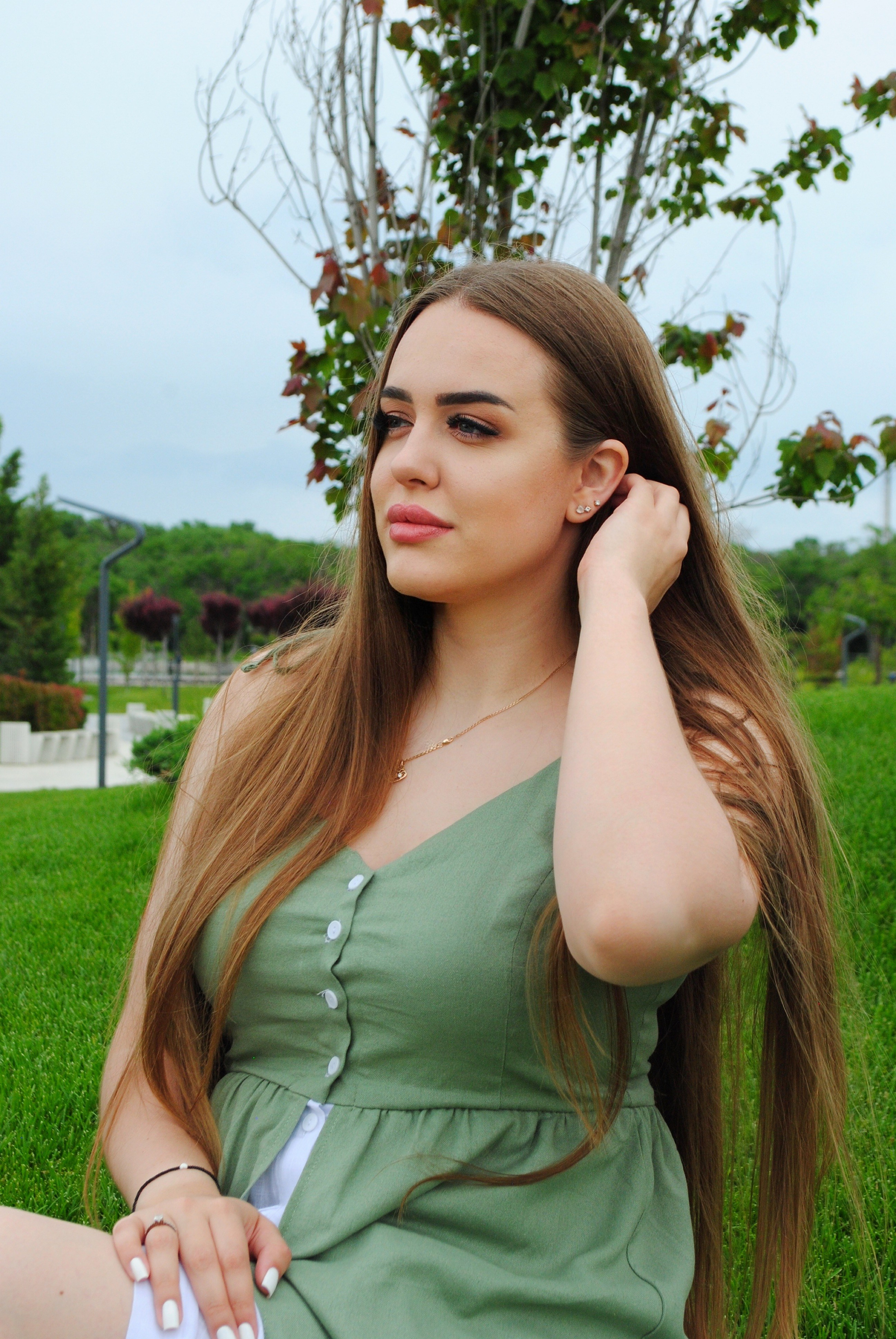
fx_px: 2457
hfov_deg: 20.7
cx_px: 448
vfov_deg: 30.5
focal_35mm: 66
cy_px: 670
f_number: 8
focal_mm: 44
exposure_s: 1/200
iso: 400
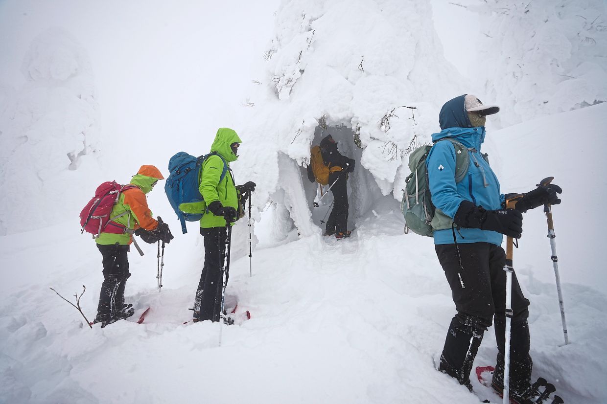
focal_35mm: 16
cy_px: 202
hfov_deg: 96.8
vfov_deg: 73.7
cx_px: 304
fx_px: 270
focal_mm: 16
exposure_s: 1/1600
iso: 100
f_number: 2.8
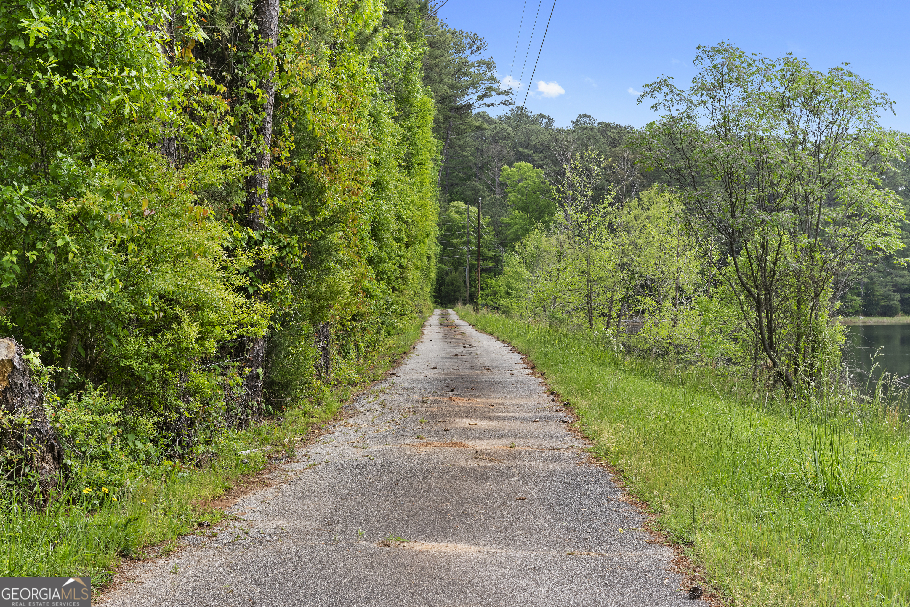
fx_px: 1281
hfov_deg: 39.1
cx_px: 455
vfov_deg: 26.6
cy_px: 304
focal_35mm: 51
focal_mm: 50.7
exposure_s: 1/160
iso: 400
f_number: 10
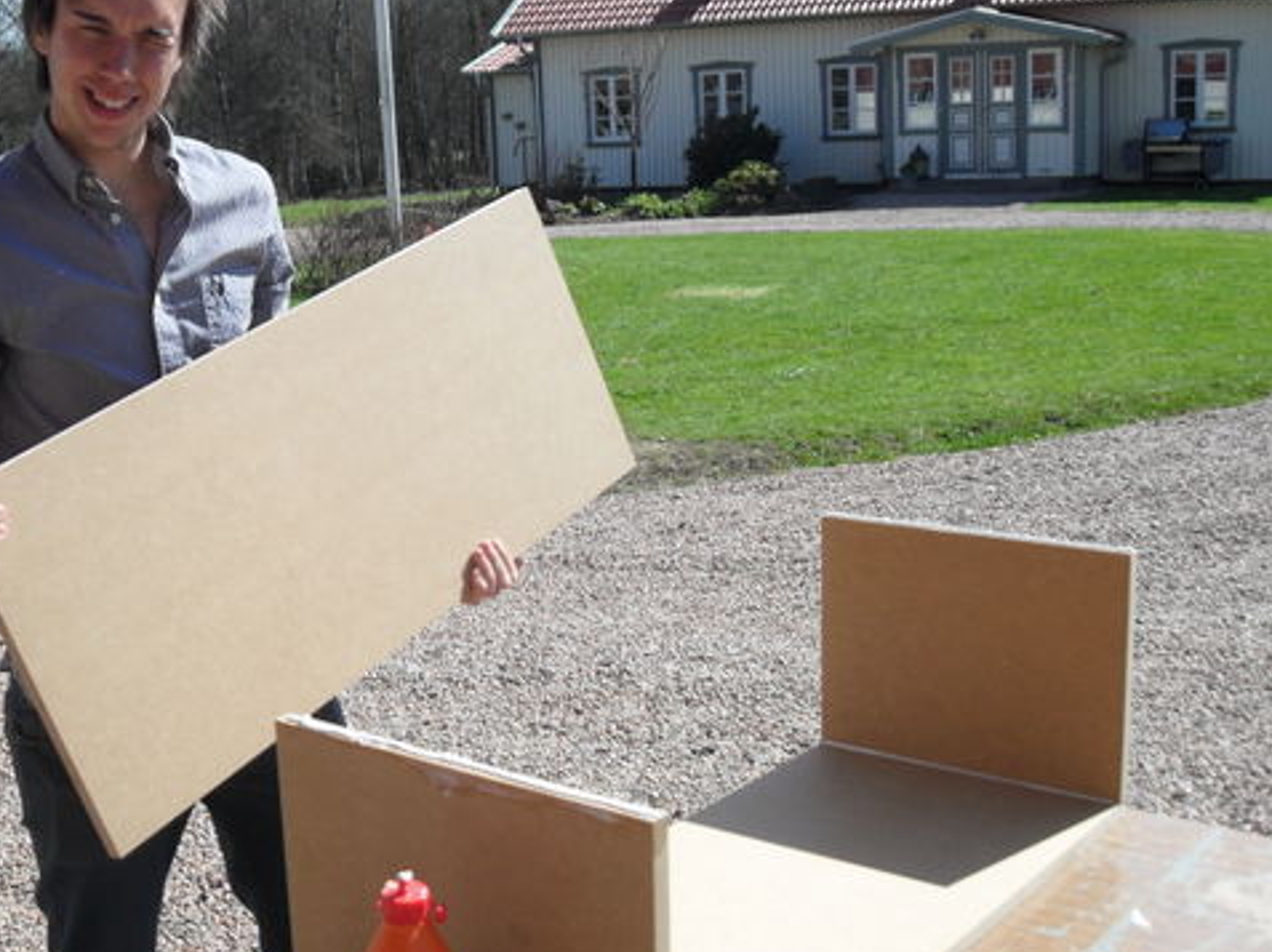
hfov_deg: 40.2
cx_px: 469
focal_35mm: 47
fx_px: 1726
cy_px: 435
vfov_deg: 30.8
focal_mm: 6.2
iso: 100
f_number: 8.9
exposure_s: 1/90
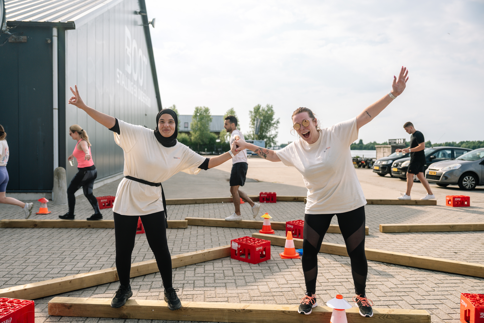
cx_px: 242
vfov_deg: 41.1
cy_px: 162
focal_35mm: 32
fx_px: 430
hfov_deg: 58.7
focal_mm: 32
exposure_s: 1/250
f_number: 2.8
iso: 125
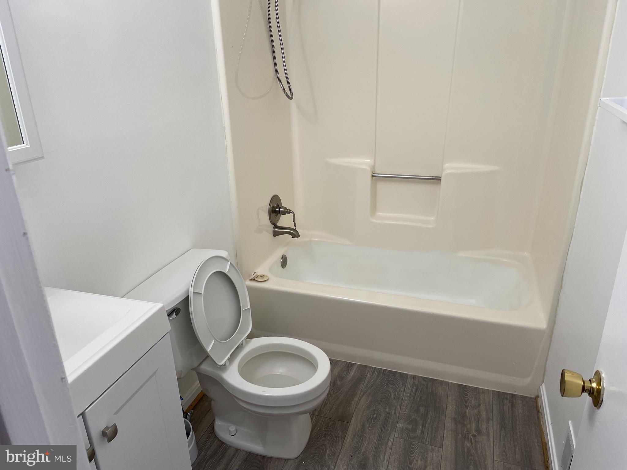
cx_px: 314
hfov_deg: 67.3
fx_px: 471
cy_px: 235
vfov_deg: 53.1
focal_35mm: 26
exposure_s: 1/120
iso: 80
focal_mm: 4.2
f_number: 1.6
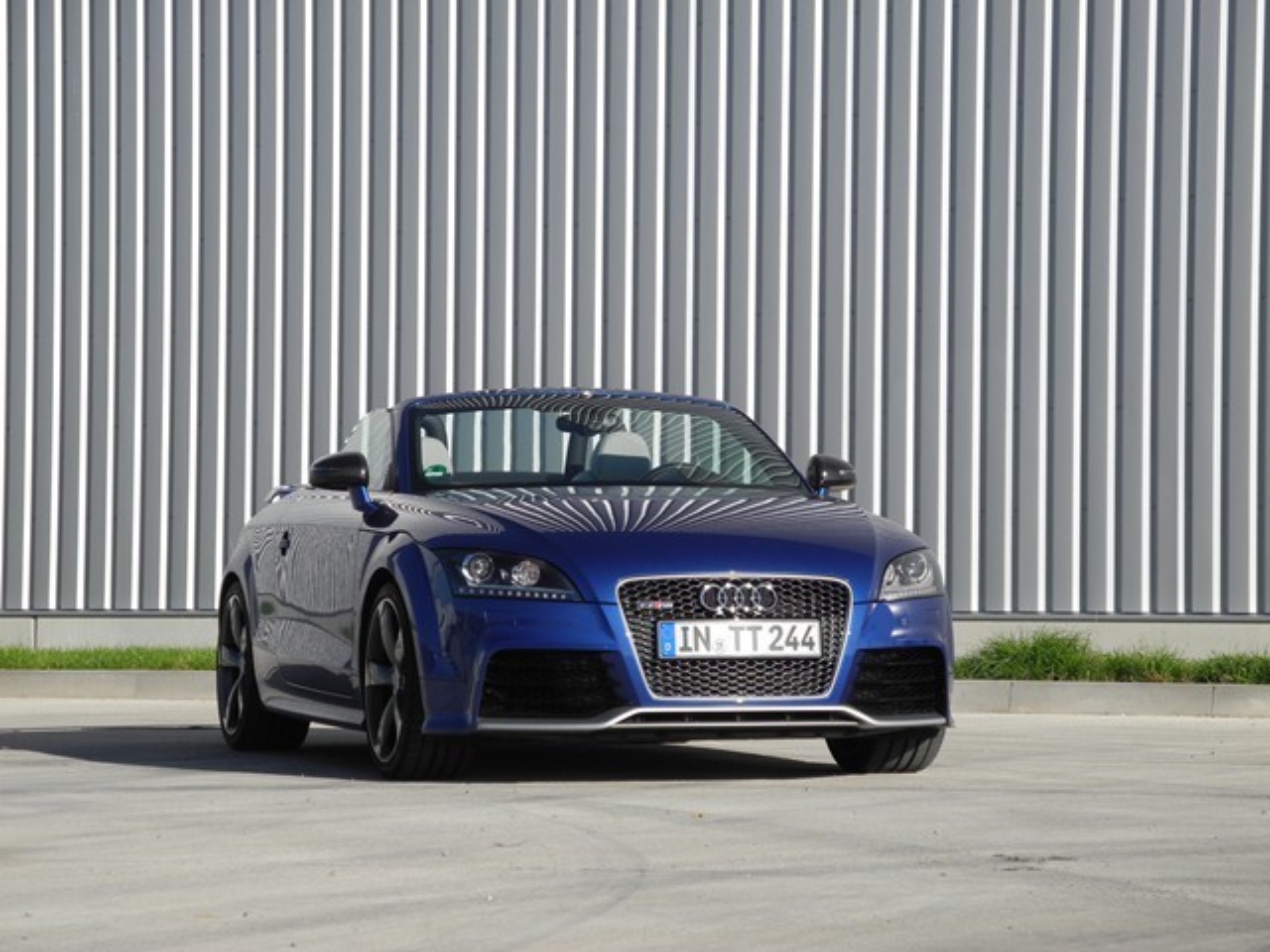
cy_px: 476
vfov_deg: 12.5
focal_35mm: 119
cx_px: 635
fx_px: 4366
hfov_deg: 16.6
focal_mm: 25.4
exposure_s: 1/865
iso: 100
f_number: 4.5
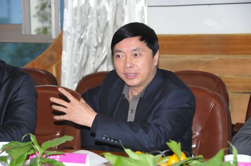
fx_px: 731
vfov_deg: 13.0
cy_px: 83
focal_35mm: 105
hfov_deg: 19.5
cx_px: 126
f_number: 5
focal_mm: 70
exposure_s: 1/60
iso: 1000
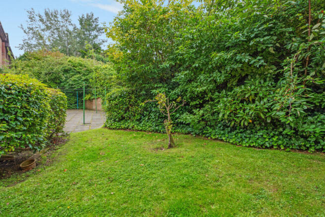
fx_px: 149
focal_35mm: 16
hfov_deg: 95.0
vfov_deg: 72.1
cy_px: 108
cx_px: 162
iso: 500
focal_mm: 11
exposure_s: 1/100
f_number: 7.1
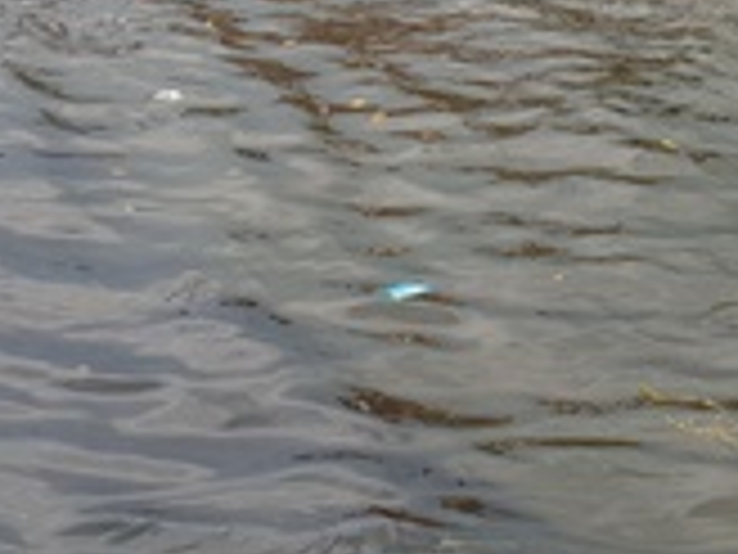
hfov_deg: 15.4
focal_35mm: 127
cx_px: 567
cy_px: -455
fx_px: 2708
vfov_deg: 10.9
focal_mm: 4.3
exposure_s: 1/1064
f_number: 2.4
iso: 50
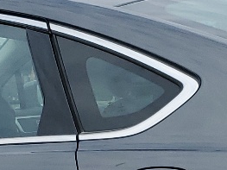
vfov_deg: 9.0
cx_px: 146
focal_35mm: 158
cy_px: 296
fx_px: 1036
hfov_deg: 12.5
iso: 50
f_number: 1.5
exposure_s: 1/2500
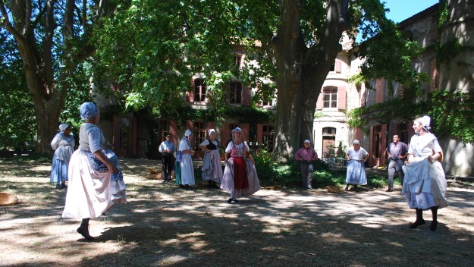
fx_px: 365
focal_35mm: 29
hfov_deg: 66.0
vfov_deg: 40.1
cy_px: 157
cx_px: 241
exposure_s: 1/125
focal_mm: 18
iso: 110
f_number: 5.6
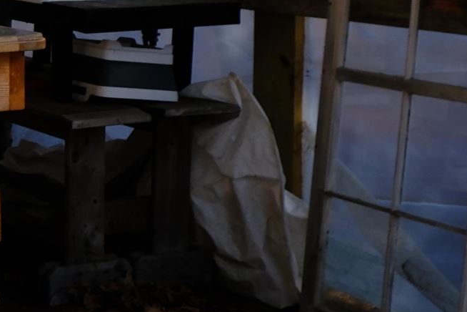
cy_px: -17
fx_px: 1401
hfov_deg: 16.4
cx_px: -333
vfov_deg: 12.5
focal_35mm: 108
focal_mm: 15
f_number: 4.5
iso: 320
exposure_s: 1/160
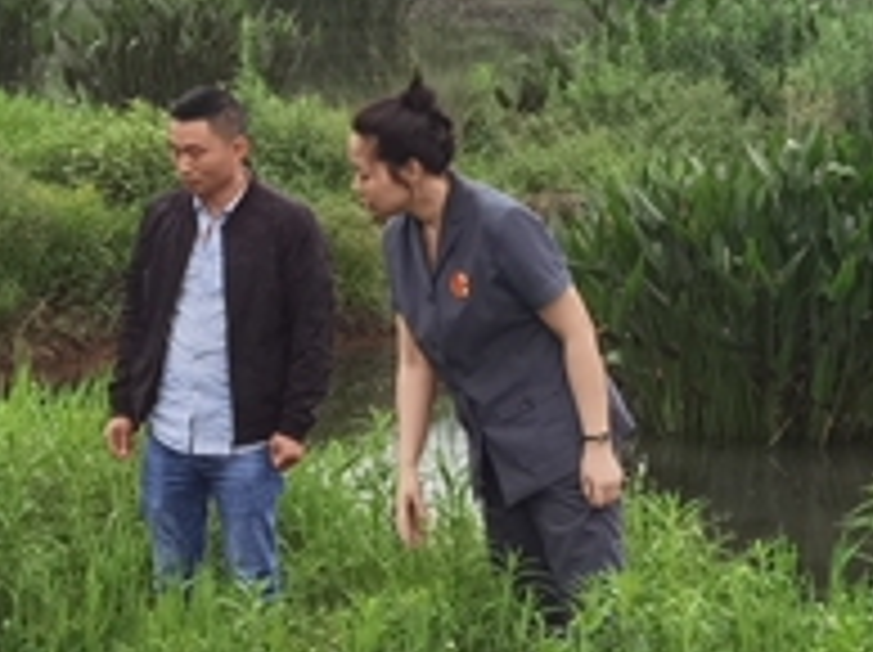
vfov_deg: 9.0
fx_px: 4156
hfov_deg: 11.9
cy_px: 225
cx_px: 140
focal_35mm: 165
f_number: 1.9
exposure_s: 1/1548
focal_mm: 6.71
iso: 50
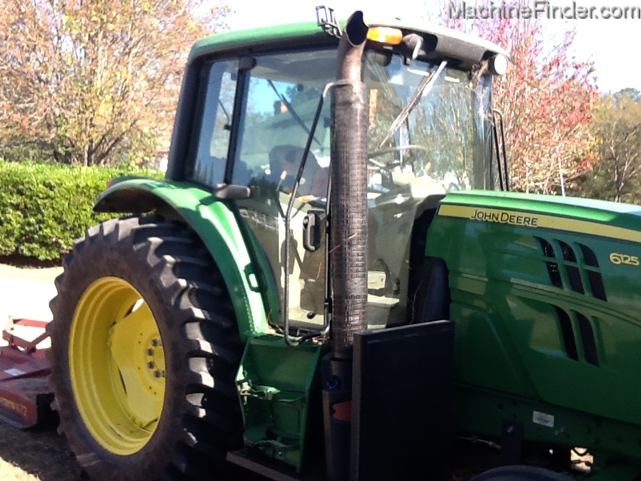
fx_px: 815
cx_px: 320
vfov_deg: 32.9
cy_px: 240
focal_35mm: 44
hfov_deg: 42.9
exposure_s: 1/291
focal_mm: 2.03
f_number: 2.4
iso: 40
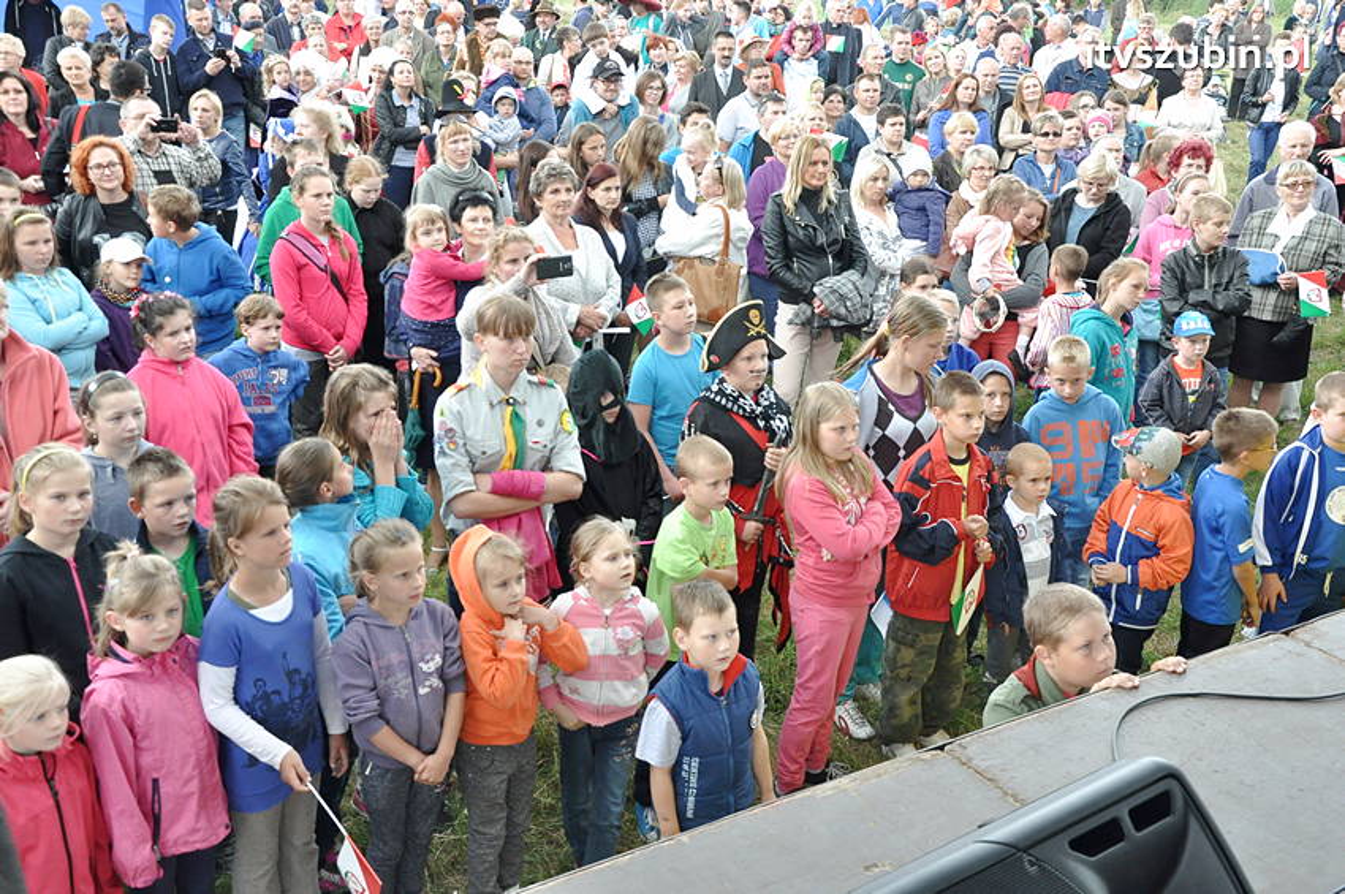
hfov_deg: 51.3
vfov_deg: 35.4
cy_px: 447
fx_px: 1400
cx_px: 672
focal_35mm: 38
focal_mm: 25
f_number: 8
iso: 1250
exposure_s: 1/160
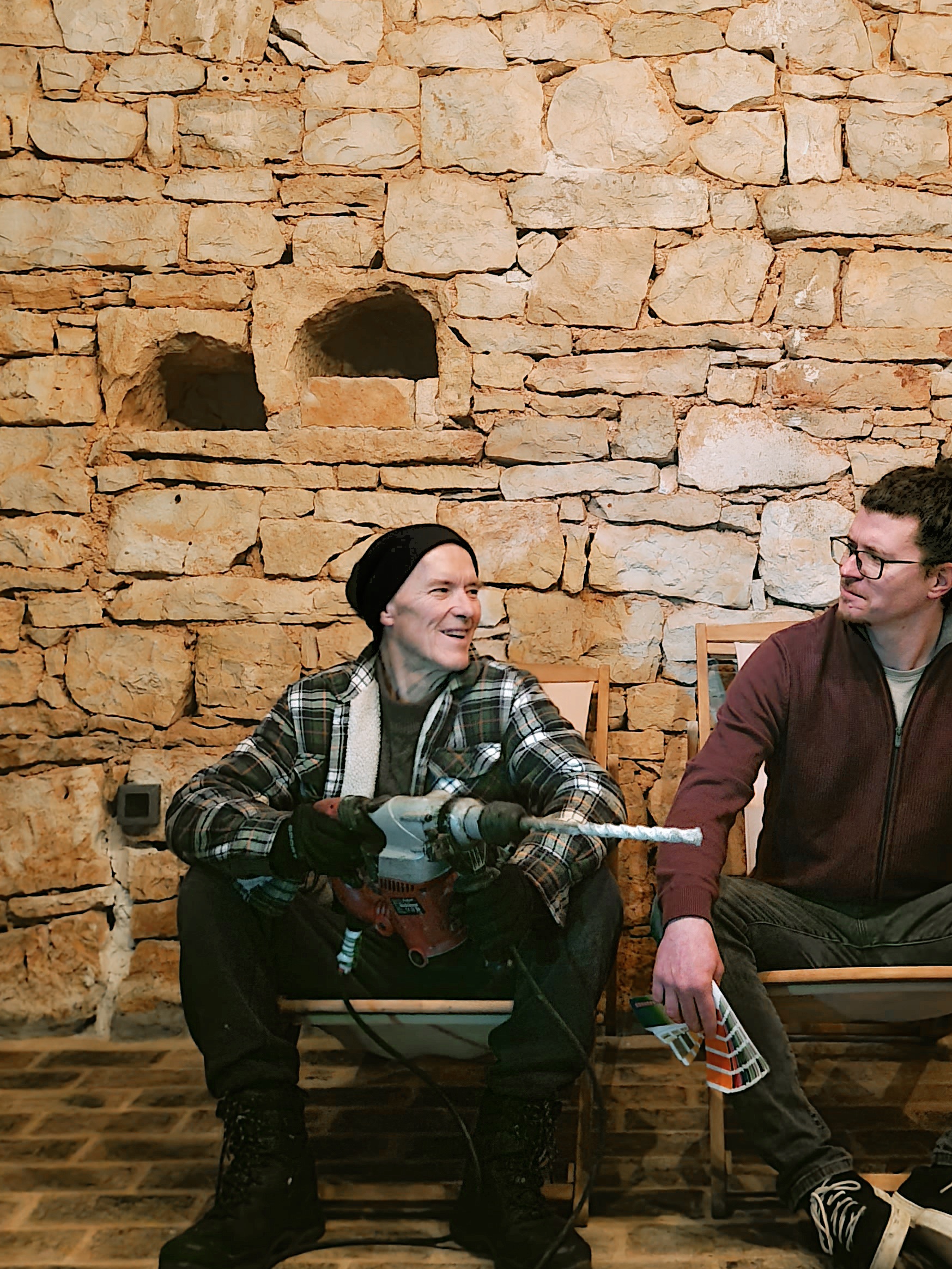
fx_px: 1650
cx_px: 654
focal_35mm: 45
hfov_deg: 31.9
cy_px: 478
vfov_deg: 41.8
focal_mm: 5.4
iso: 640
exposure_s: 1/13
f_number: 1.8
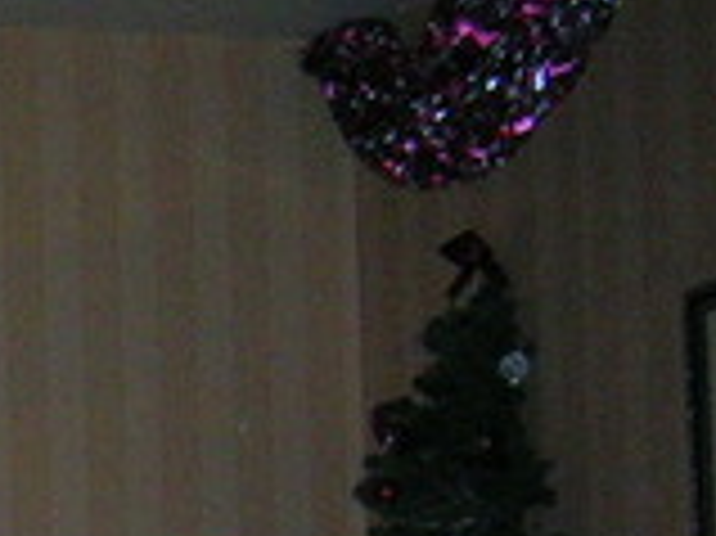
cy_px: 1133
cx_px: -707
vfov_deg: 9.0
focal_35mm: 154
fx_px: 3183
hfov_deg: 11.6
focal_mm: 5.4
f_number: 2.8
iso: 200
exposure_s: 1/60
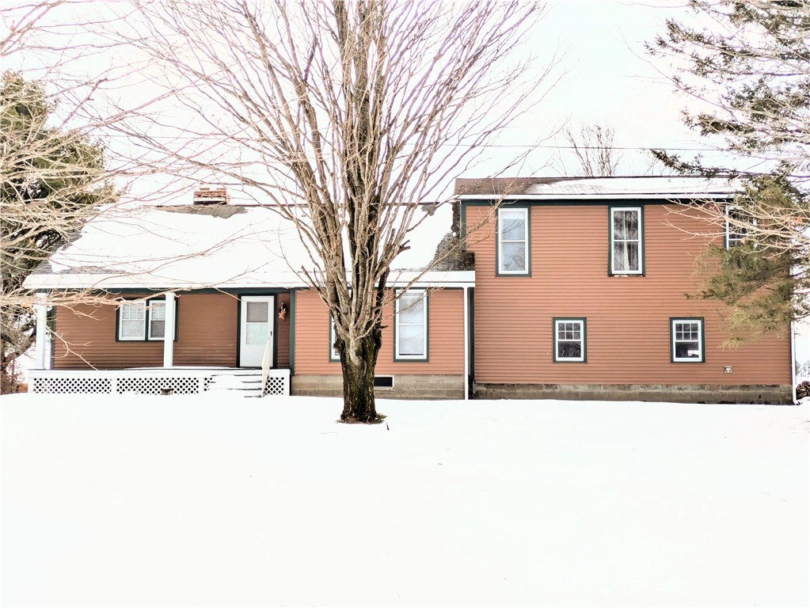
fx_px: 1194
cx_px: 405
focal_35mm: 51
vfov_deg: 28.6
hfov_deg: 37.5
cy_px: 304
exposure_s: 1/3165
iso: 49
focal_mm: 5.43
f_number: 1.89
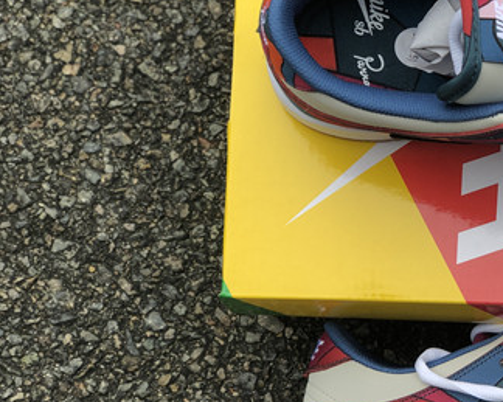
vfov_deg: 13.3
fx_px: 1726
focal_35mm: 116
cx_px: 562
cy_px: 258
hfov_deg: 16.1
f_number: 2.4
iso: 16
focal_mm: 6
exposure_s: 1/216
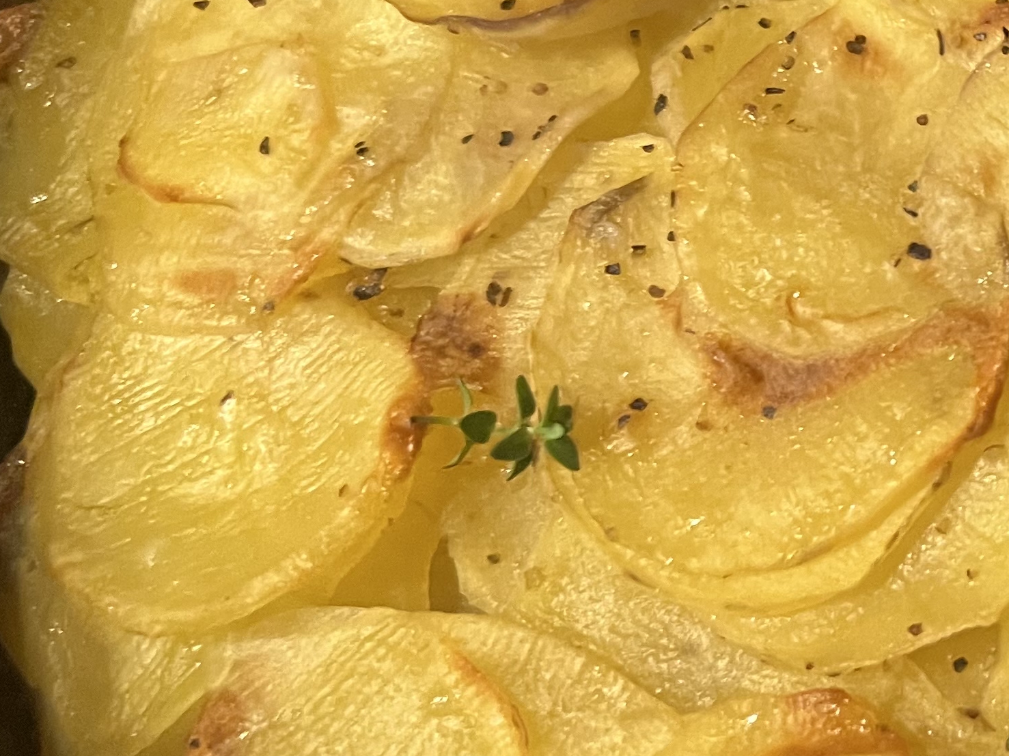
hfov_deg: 24.8
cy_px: 232
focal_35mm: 71
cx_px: 1209
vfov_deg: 20.6
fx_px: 2069
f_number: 1.5
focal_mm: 5.7
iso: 400
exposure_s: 1/60
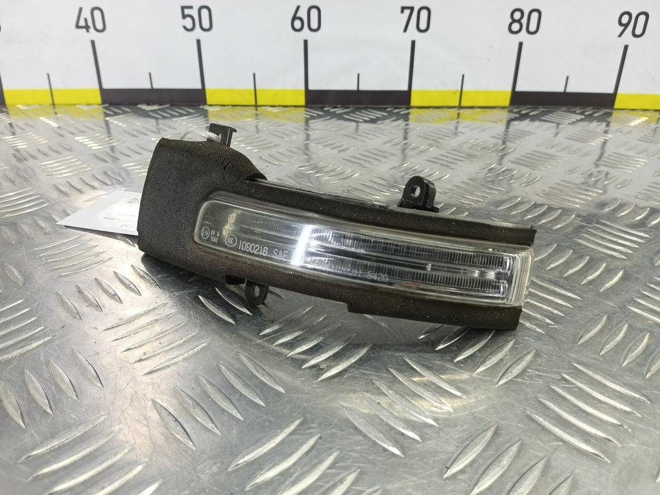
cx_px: 330
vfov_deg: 58.9
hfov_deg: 73.9
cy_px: 248
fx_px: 439
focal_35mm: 23
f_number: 1.6
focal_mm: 4.11
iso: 133
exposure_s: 1/50
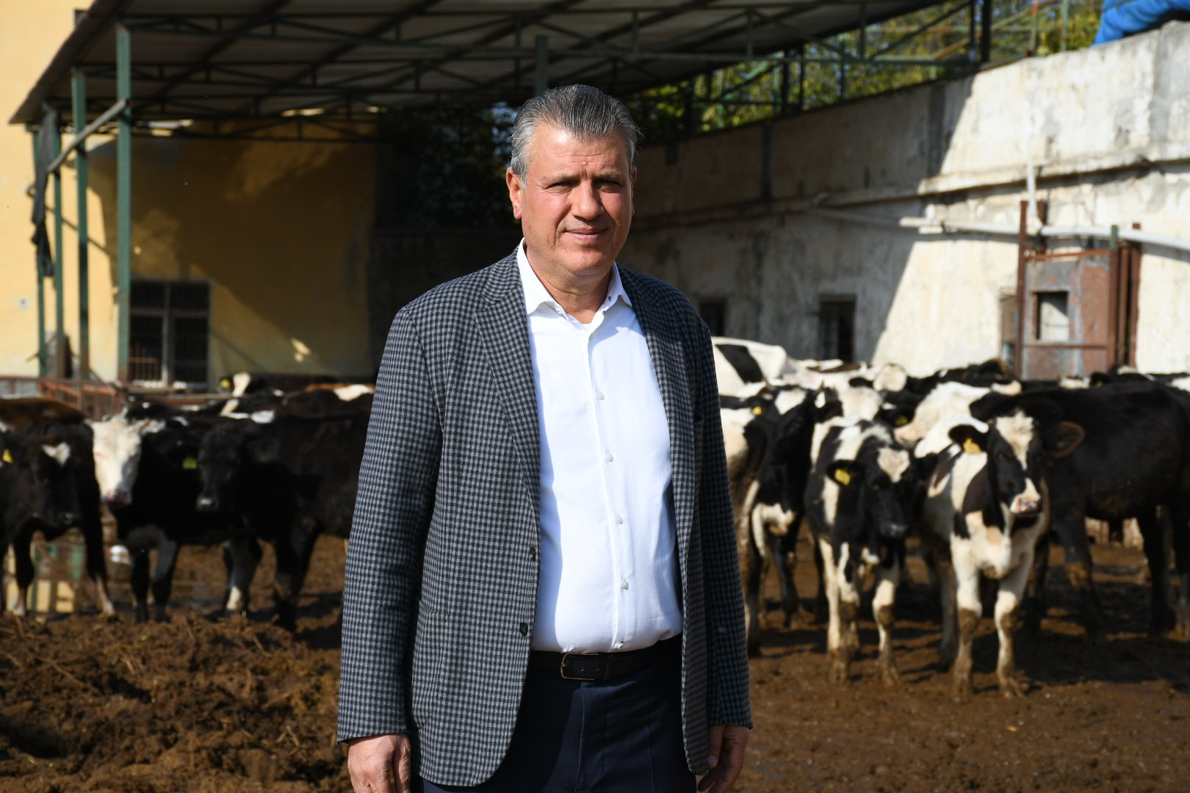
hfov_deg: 24.2
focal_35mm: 84
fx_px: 2776
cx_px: 595
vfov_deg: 16.3
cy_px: 396
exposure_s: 1/800
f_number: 7.1
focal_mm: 56
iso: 160
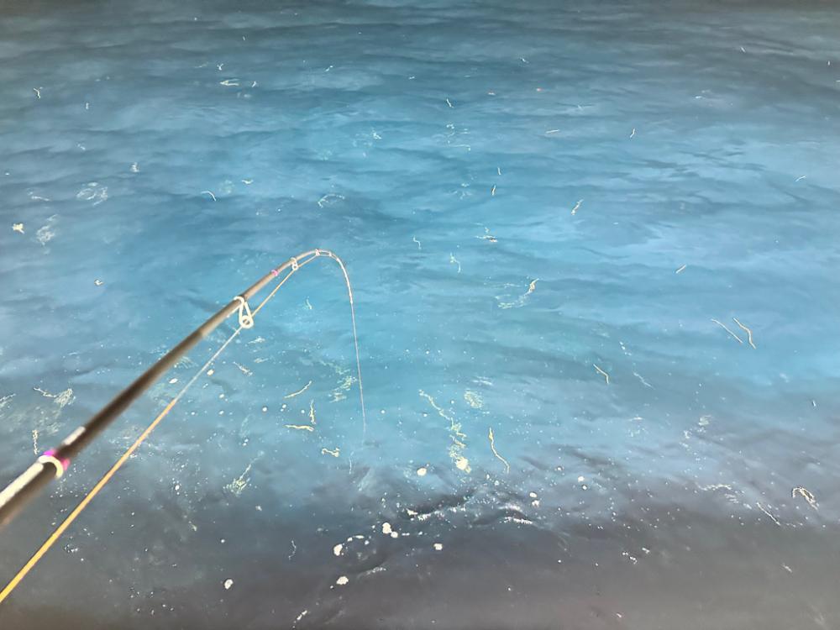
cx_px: 420
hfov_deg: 71.6
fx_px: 582
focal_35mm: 24
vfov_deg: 56.8
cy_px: 315
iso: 640
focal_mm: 6.86
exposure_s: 1/39
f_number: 1.78
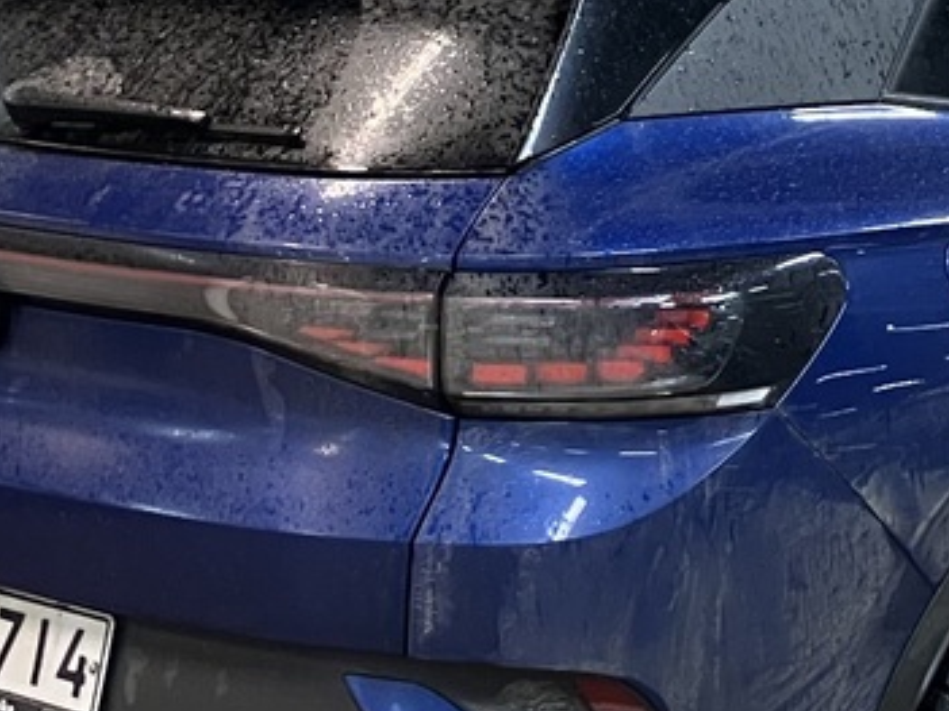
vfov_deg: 12.9
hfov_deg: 16.9
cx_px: 808
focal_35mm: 115
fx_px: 3152
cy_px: 368
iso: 320
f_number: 1.8
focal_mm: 3.99
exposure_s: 1/50
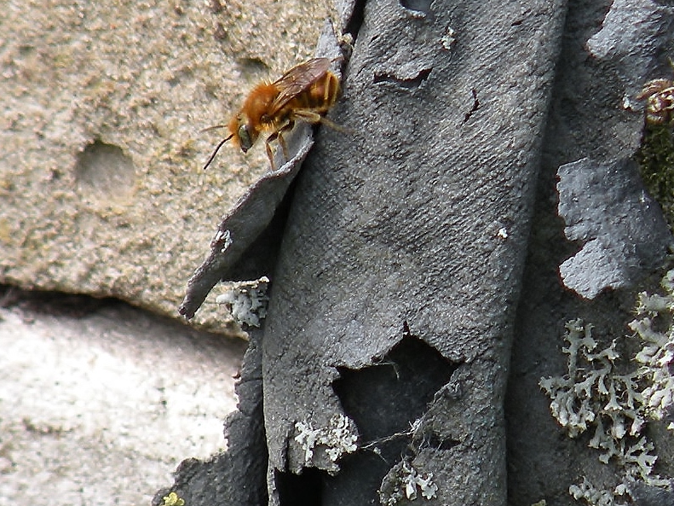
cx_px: 540
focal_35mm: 839
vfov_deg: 1.8
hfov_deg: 2.4
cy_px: 155
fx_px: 16333
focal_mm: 84.2
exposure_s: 1/127
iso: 64
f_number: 4.5
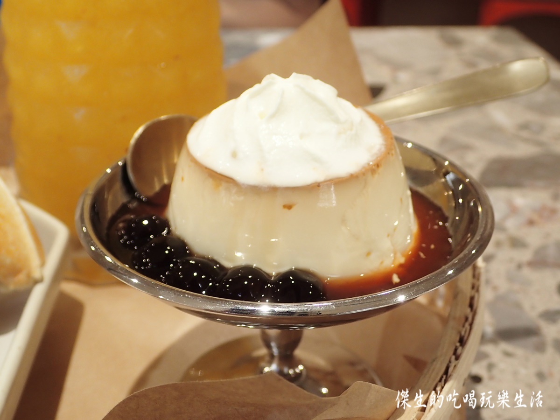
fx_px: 744
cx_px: 280
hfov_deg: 41.2
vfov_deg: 31.5
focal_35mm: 46
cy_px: 210
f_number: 3.1
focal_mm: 8.41
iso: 250
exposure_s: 1/50
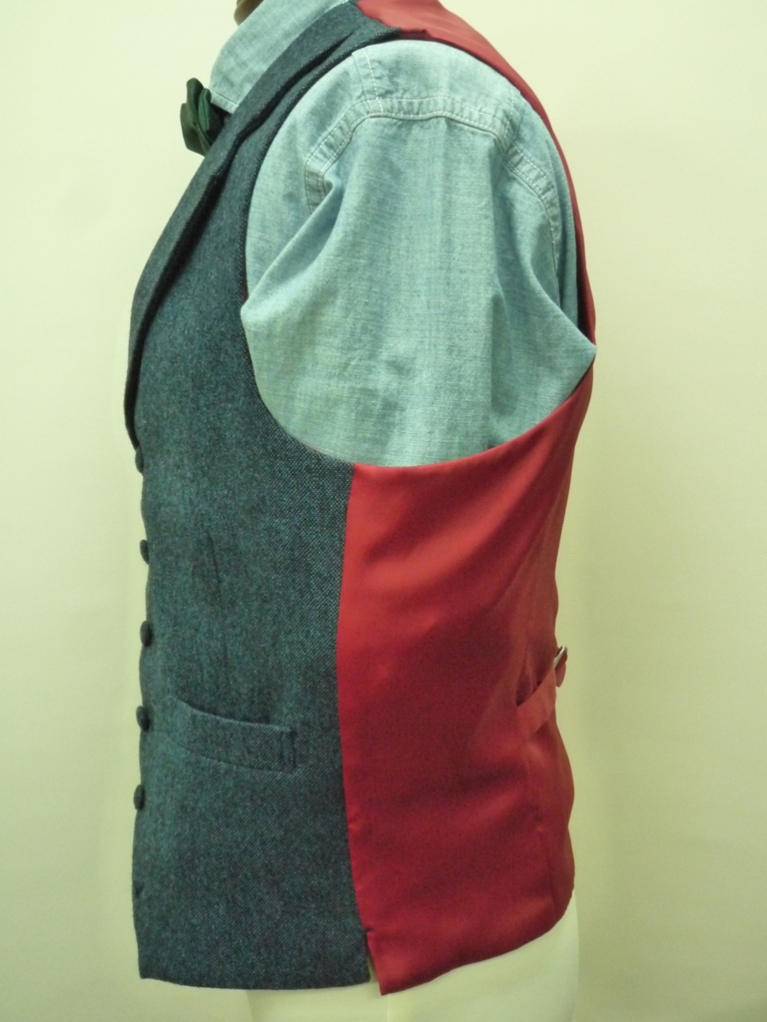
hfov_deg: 32.9
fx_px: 1300
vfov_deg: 42.9
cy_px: 511
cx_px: 384
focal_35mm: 44
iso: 800
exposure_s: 1/15
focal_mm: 7.8
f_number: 4.3
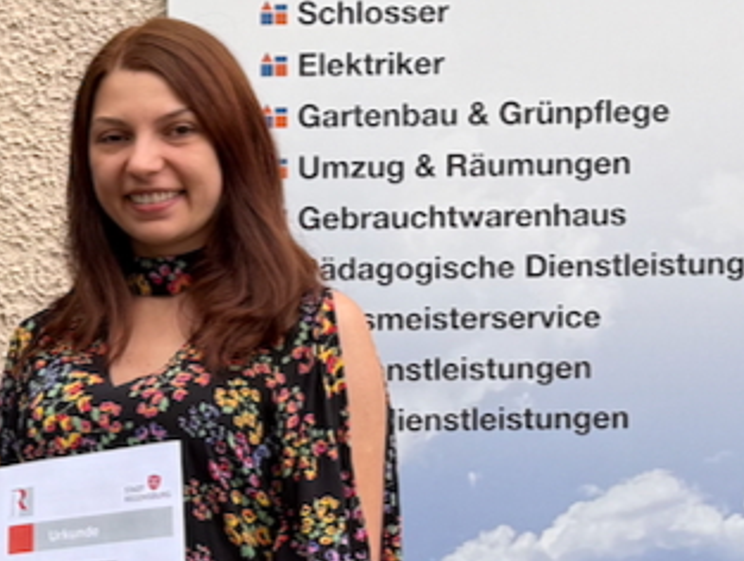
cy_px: 393
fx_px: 1055
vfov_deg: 29.5
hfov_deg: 37.8
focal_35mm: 49
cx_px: 176
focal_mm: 6.76
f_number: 1.78
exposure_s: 1/488
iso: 80
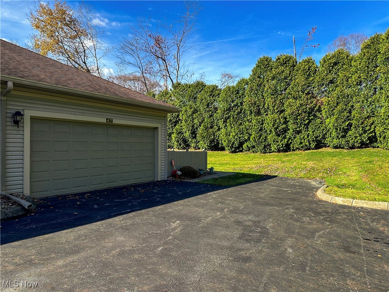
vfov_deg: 56.8
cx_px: 194
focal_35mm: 24
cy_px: 146
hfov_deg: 71.6
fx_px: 270
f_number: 1.8
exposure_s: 1/2200
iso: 80
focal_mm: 6.86
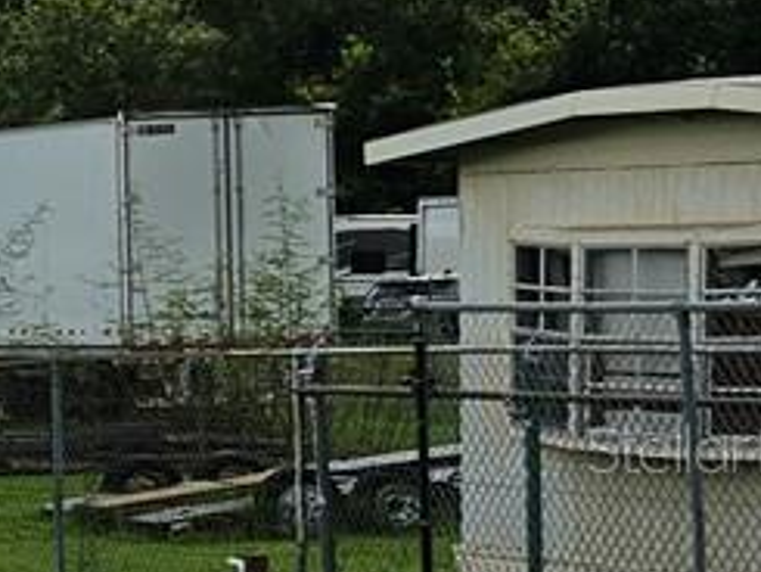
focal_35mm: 150
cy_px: 448
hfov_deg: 9.7
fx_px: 3299
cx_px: -1606
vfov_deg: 9.9
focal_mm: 6.3
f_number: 1.7
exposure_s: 1/978
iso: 10
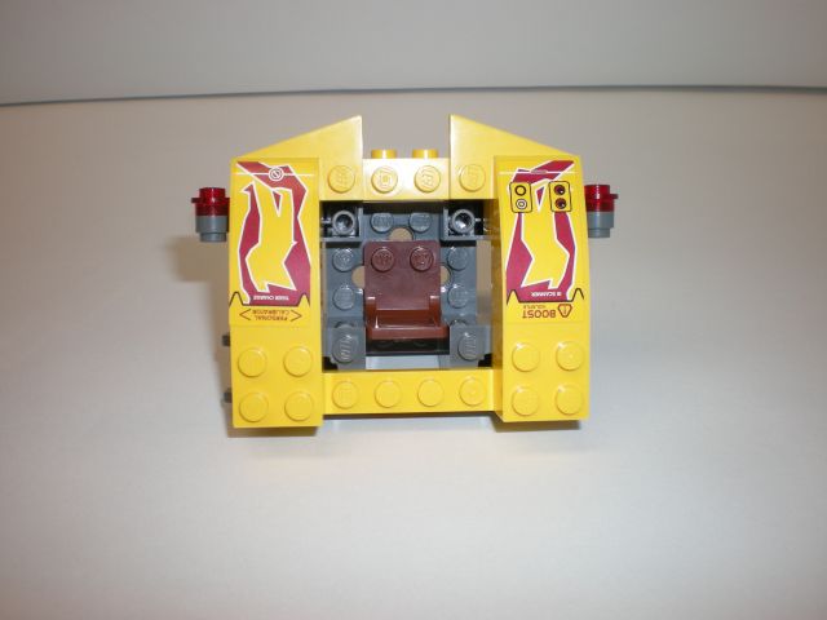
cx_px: 414
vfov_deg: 37.7
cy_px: 310
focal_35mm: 38
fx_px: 908
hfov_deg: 49.0
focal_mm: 6.3
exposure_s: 1/30
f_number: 4.6
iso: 64
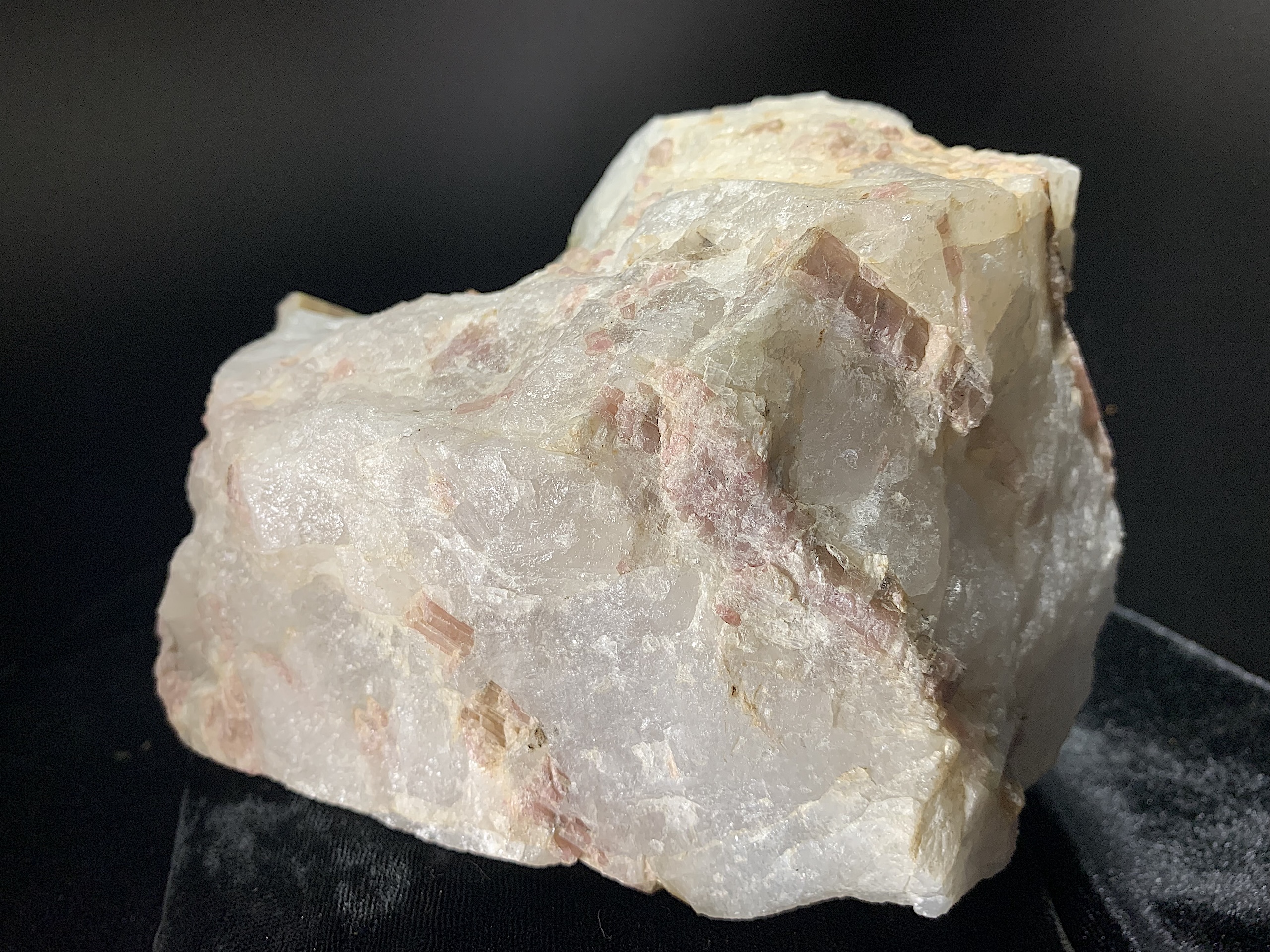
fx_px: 954
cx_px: 635
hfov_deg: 67.3
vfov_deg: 53.1
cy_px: 476
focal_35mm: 26
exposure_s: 1/60
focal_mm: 4.25
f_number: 1.8
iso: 64
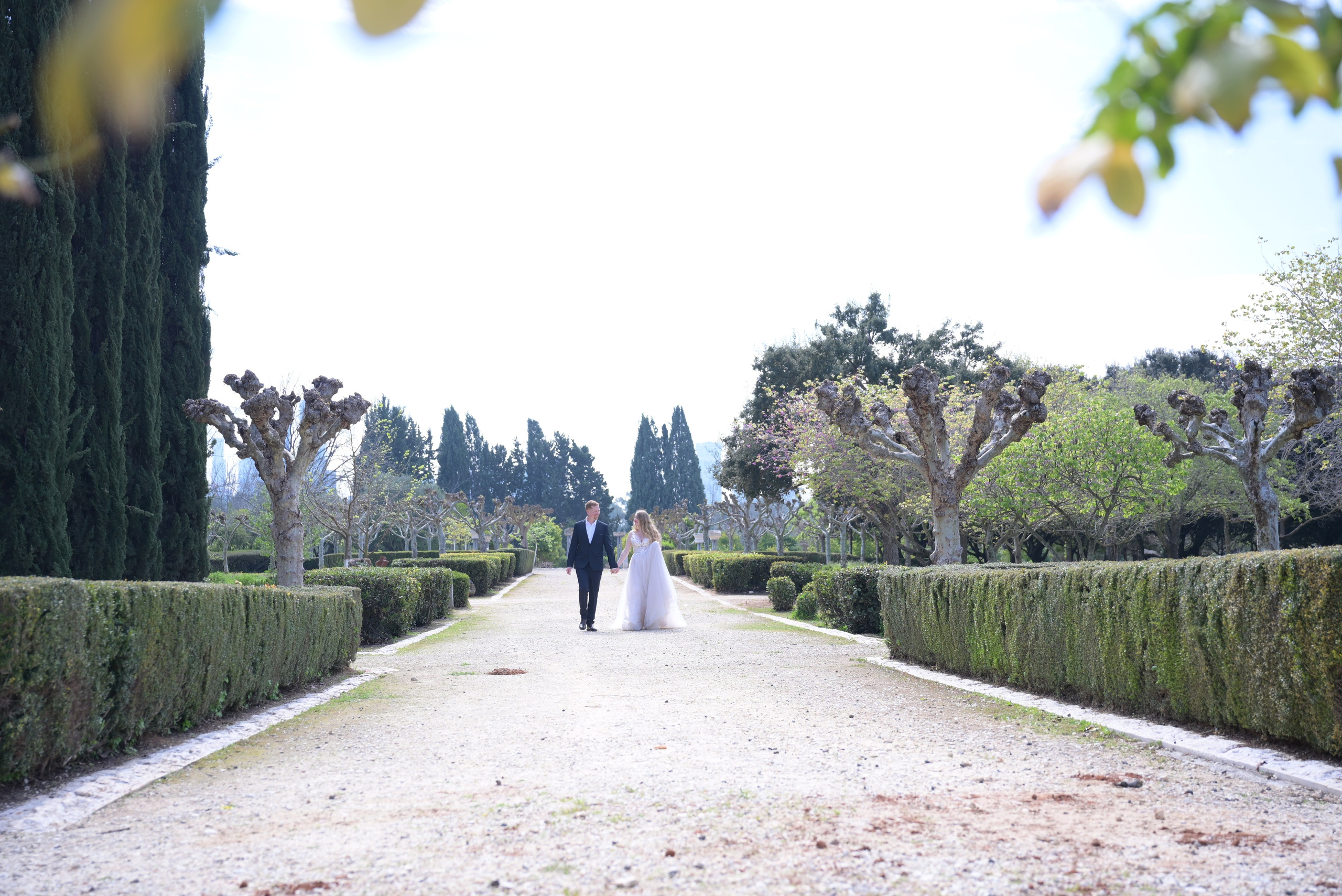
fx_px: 1417
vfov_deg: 35.1
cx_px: 671
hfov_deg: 50.7
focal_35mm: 38
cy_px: 448
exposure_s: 1/640
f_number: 3.5
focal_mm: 38
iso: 125
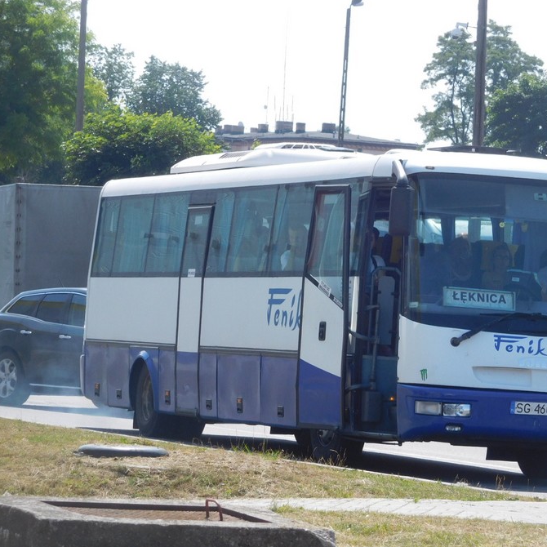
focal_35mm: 190
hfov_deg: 9.2
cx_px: 364
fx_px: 3397
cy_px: 273
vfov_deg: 9.2
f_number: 5.2
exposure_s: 1/500
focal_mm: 28.5
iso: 125
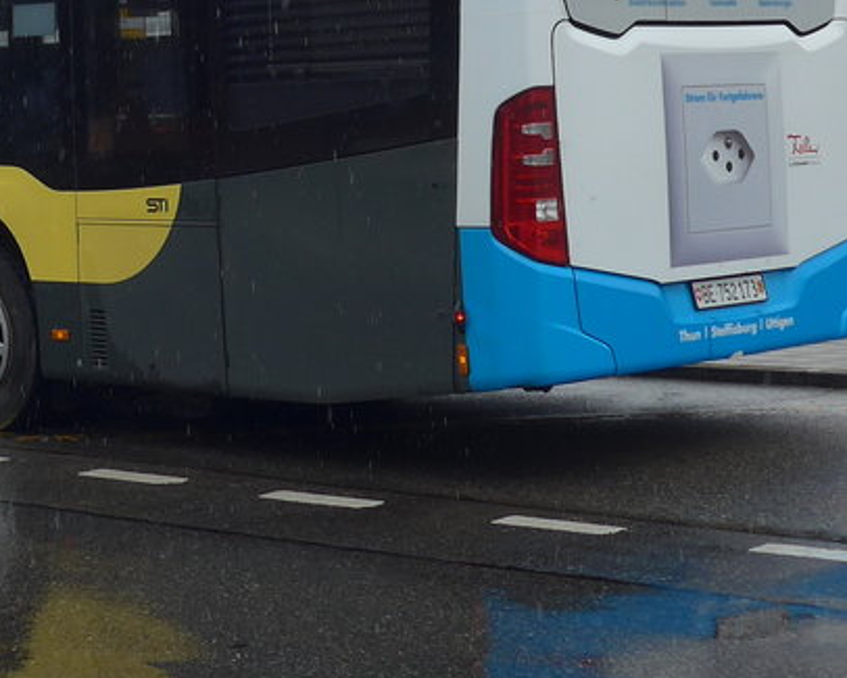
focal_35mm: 98
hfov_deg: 18.9
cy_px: -113
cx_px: -35
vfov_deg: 15.2
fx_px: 2457
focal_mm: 7
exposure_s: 1/800
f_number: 2.8
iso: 80
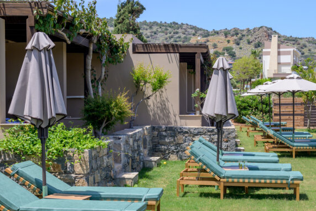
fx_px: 553
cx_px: 159
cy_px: 119
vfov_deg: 21.6
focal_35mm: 63
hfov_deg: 31.9
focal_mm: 45
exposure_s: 1/800
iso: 500
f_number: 8
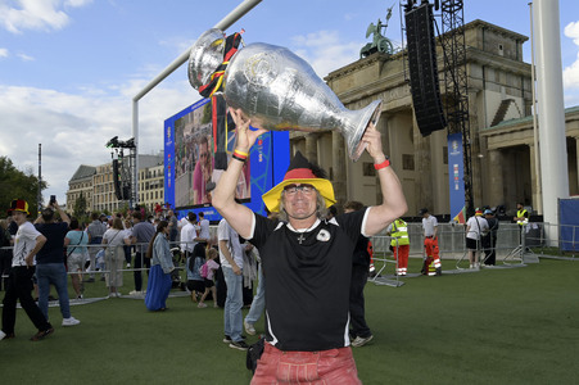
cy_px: 192
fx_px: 482
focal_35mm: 30
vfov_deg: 43.5
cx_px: 290
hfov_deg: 62.0
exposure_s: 1/250
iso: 640
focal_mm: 30
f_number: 14
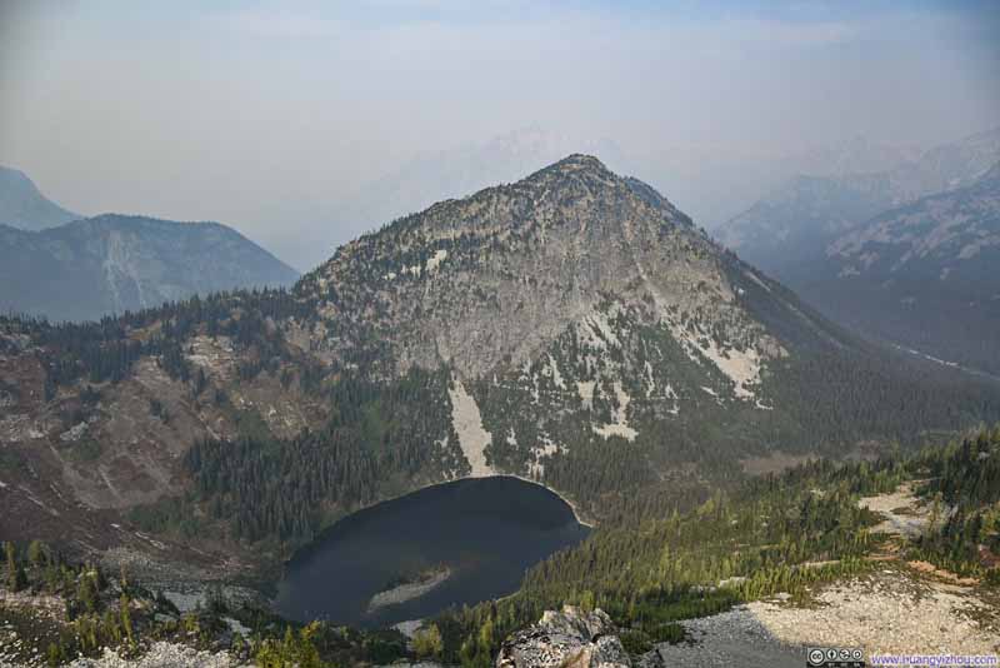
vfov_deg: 53.2
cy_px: 334
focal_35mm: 24
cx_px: 500
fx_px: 667
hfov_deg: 73.7
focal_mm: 24
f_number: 5
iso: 100
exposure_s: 1/800
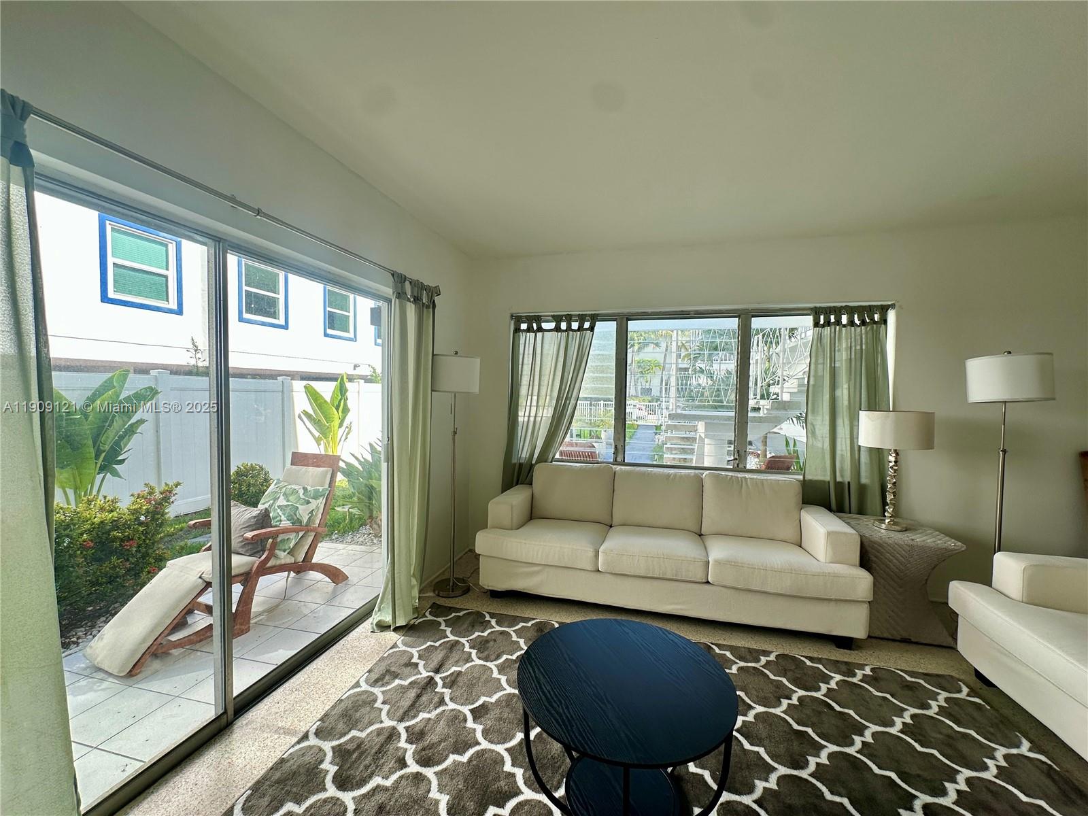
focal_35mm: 14
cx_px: 544
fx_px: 440
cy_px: 408
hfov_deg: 102.1
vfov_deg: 85.7
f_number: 2.2
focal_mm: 2.22
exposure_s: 1/291
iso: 40
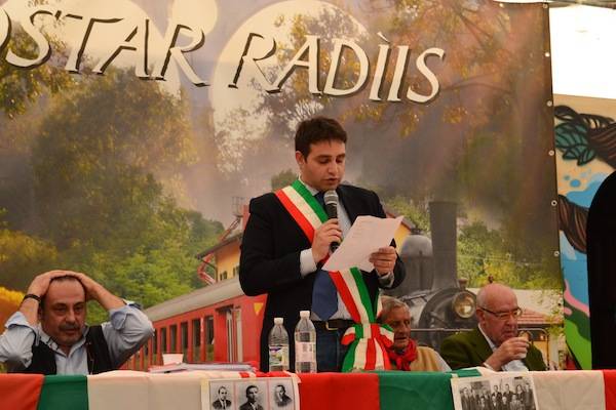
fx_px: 1412
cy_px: 205
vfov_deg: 16.6
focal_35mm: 82
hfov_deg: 24.6
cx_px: 308
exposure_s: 1/100
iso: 400
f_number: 9
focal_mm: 55
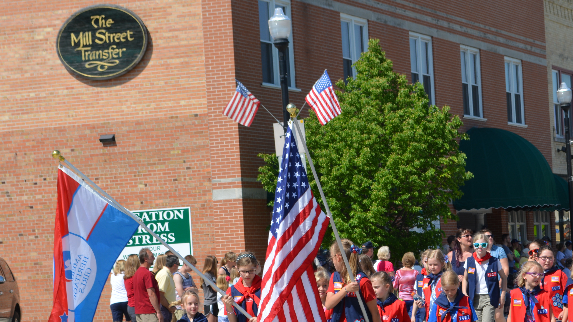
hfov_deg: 15.5
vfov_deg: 8.8
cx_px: 431
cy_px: 284
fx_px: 2097
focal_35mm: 138
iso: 110
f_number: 8
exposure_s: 1/250
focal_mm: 52
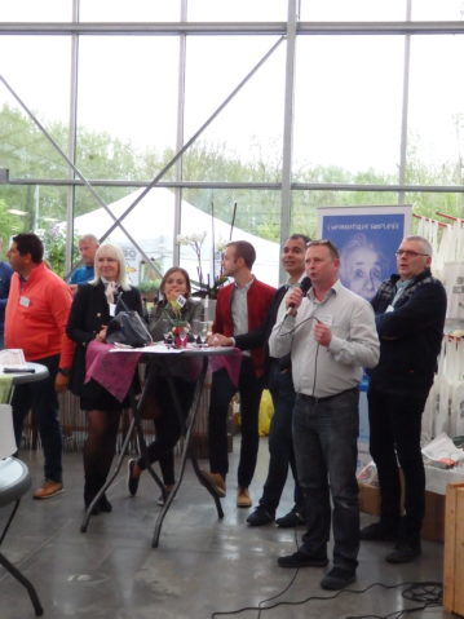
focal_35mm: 49
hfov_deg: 29.7
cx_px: 232
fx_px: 876
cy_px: 310
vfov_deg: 38.9
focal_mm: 8.9
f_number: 4
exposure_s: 1/160
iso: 1600
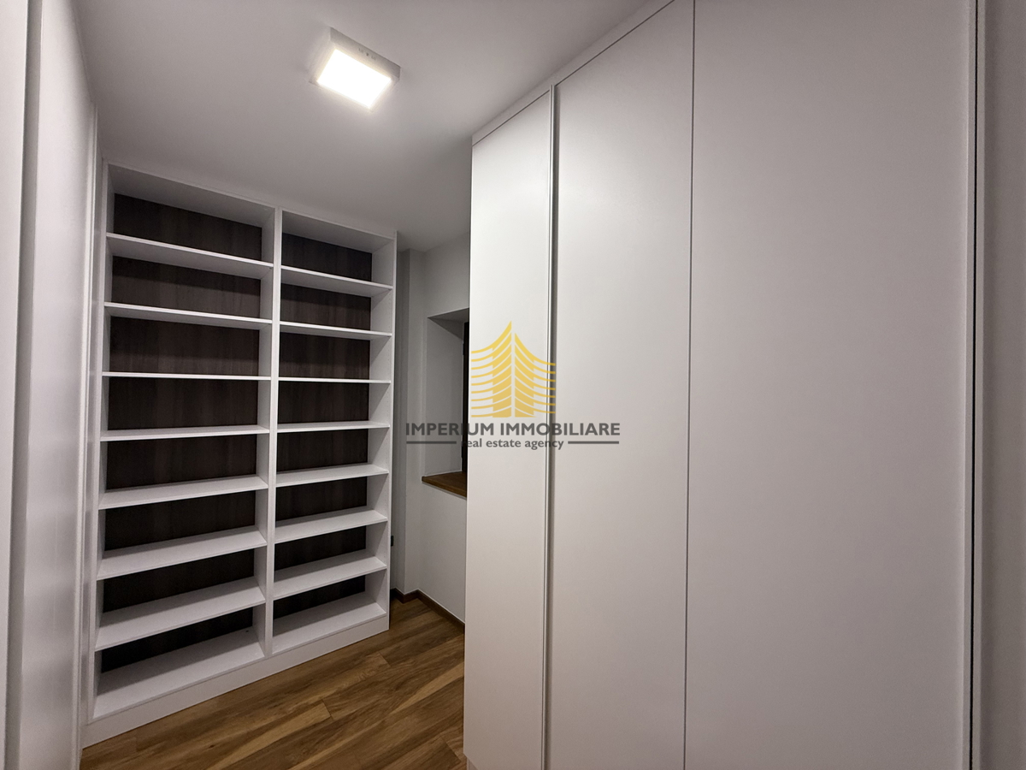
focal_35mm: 14
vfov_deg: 85.7
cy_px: 385
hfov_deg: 102.1
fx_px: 415
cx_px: 513
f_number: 2.2
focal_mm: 2.22
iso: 200
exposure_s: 1/50
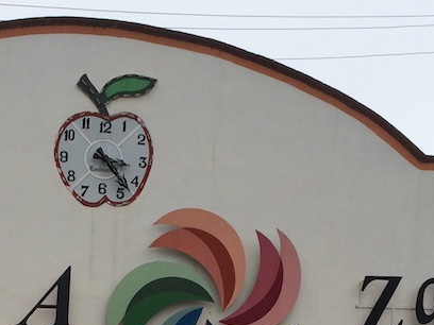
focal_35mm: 91
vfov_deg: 15.4
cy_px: 425
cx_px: 83
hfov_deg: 21.3
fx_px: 1141
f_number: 2.2
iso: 32
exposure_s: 1/1053
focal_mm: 4.15
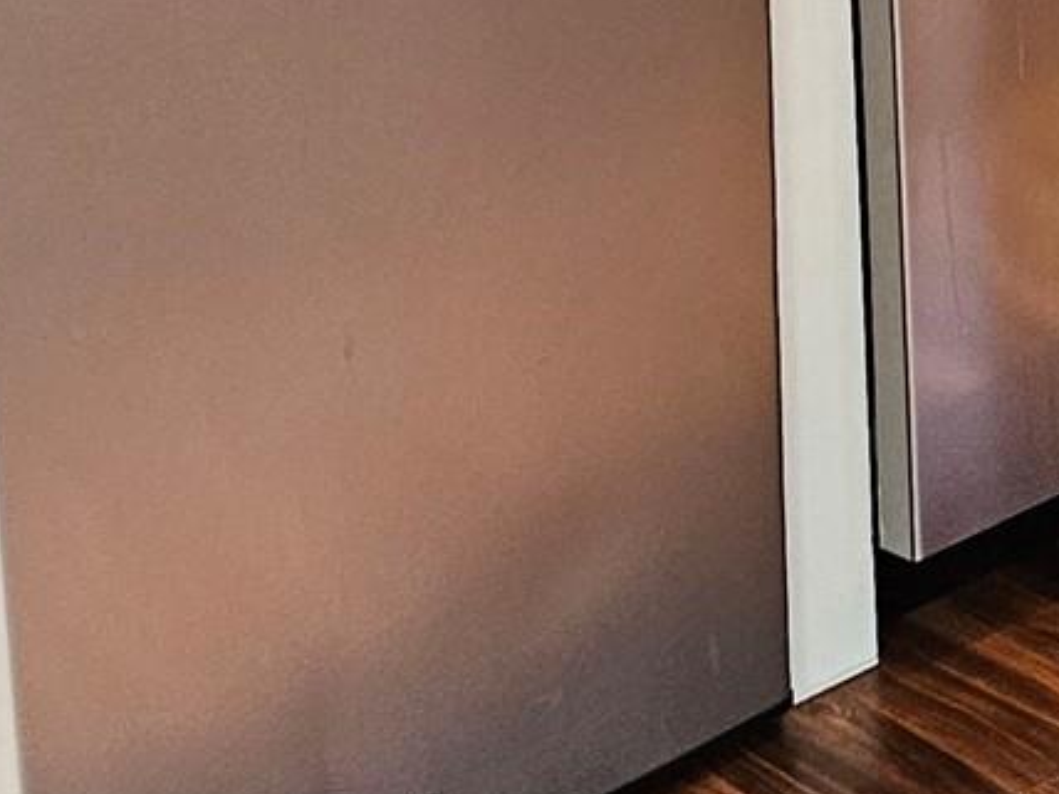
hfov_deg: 13.4
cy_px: -930
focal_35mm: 110
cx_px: 2502
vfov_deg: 11.7
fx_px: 3365
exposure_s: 1/120
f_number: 1.8
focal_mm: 5.4
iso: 250
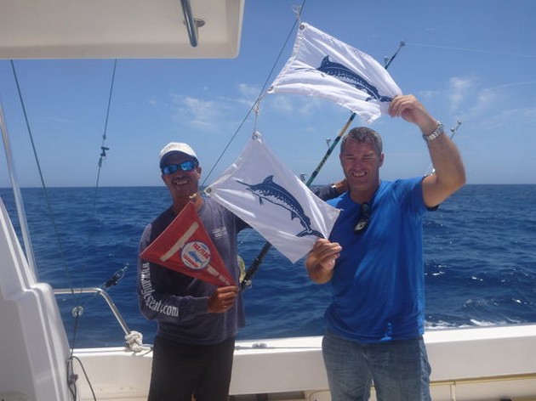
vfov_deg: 49.7
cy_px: 200
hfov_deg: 63.5
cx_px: 268
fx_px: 433
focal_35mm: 28
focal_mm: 4.9
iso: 100
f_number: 10
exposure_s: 1/160
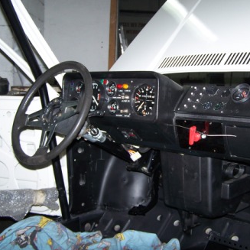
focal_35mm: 46
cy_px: 122
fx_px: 376
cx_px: 160
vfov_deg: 36.8
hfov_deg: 36.5
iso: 80
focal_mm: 6.3
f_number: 2.8
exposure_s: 1/60
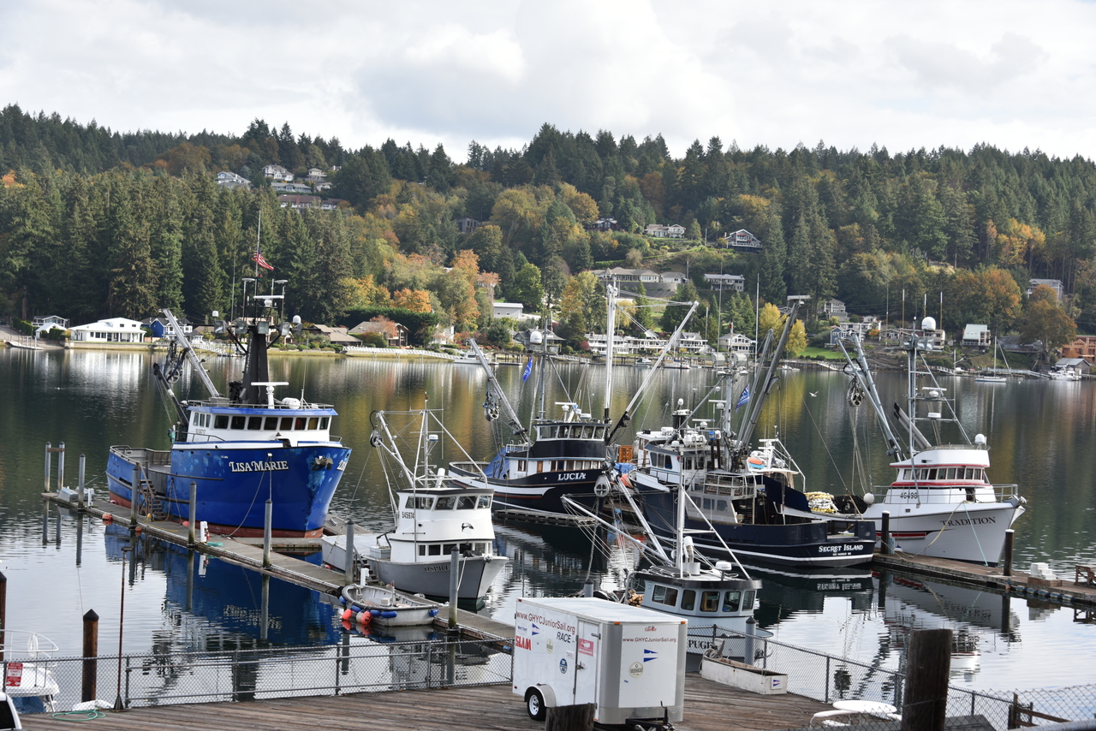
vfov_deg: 20.0
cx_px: 548
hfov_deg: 29.6
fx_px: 2071
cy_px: 366
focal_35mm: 68
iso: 100
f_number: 7.1
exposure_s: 1/160
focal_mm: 68
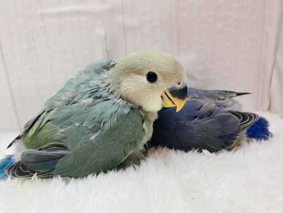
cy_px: 106
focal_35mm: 25
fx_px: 204
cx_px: 142
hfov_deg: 69.4
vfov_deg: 54.9
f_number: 1.8
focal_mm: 4.25
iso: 80
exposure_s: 1/50
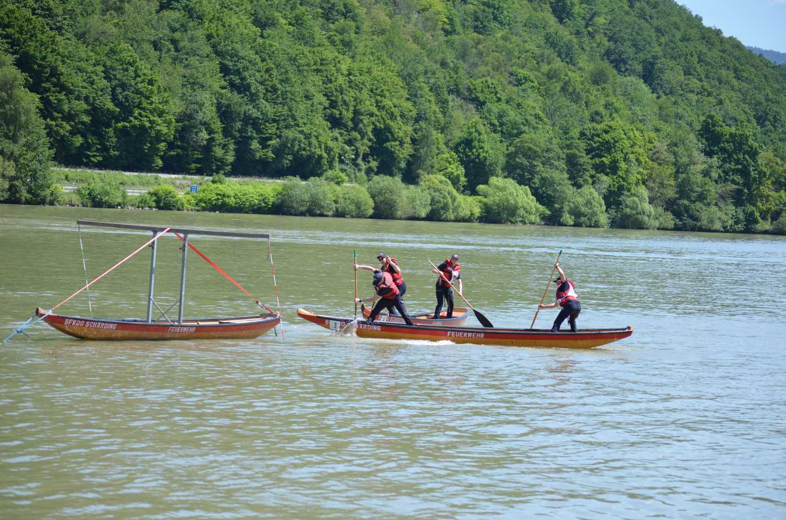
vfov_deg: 9.9
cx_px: 393
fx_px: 3007
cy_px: 260
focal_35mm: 138
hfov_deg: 14.9
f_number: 5.6
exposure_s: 1/1600
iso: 400
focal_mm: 92
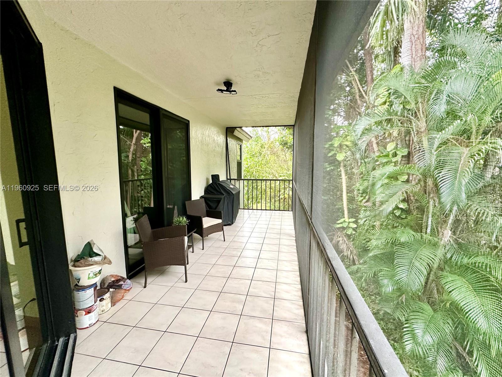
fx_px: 203
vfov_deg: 85.7
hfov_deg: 102.1
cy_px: 188
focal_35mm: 14
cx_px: 251
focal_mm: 2.22
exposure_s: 1/99
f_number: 2.2
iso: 320
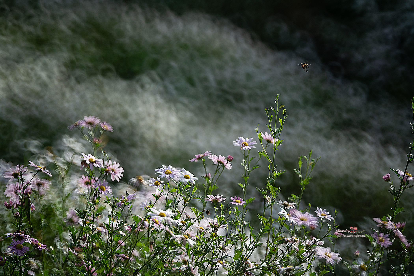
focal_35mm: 200
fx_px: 2300
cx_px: 207
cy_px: 138
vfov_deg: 6.9
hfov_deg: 10.3
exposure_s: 1/800
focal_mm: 200
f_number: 5.6
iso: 250
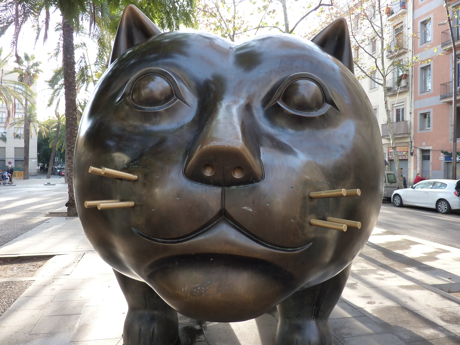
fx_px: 332
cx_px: 230
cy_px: 172
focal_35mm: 25
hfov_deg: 69.4
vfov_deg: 54.9
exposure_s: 1/80
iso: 125
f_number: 3.3
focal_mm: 4.1
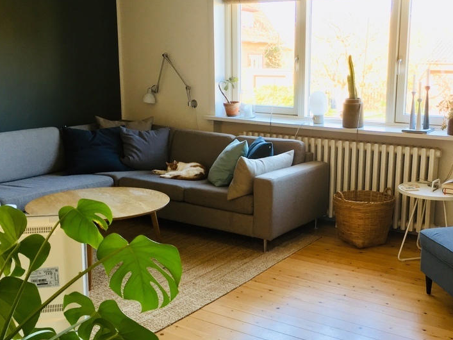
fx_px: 550
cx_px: 299
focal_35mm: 42
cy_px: 171
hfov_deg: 44.2
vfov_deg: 34.3
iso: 64
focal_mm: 4.15
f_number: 2.2
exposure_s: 1/33
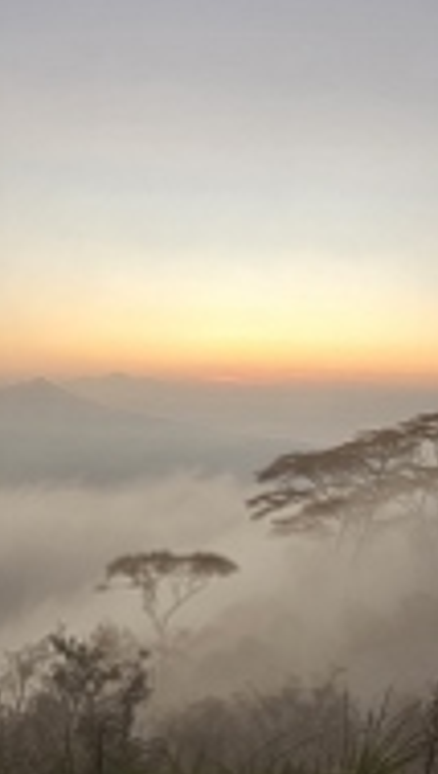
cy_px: 412
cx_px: 207
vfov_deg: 53.9
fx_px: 760
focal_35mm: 37
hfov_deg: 32.1
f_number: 2.2
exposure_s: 1/102
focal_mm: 2.2
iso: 50
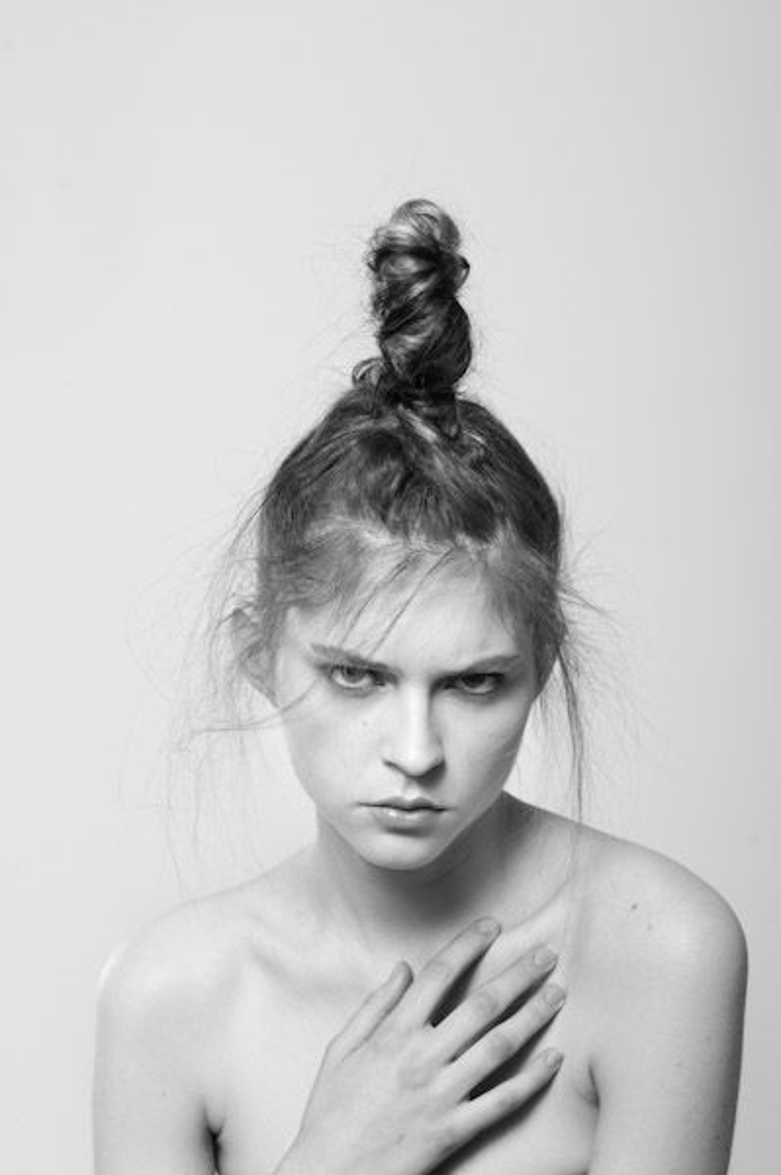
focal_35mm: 85
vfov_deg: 23.9
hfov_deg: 16.0
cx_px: 390
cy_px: 588
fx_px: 2771
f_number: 8
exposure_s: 1/125
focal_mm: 85
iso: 200
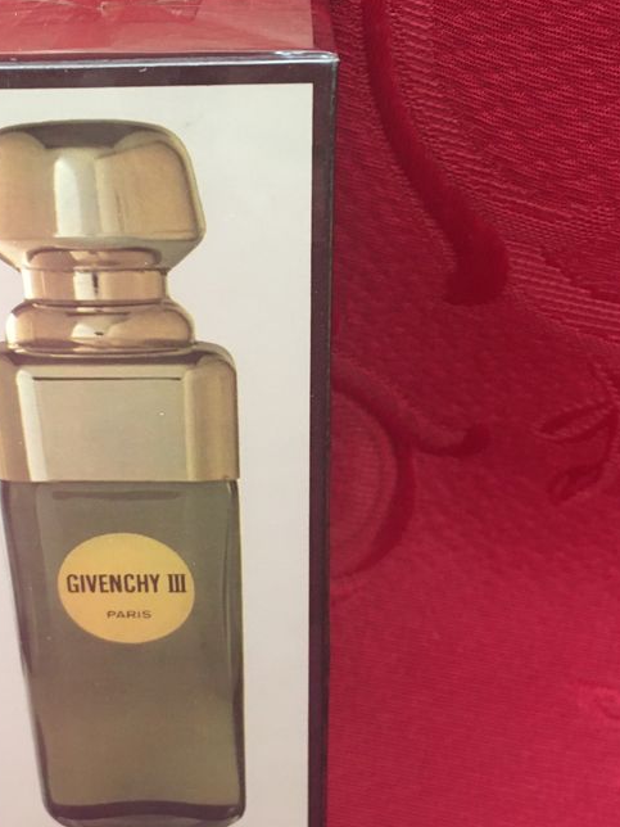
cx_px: 216
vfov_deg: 42.1
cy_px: 442
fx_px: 1075
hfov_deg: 32.0
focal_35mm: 45
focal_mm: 4.15
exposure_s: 1/33
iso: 200
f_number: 2.2
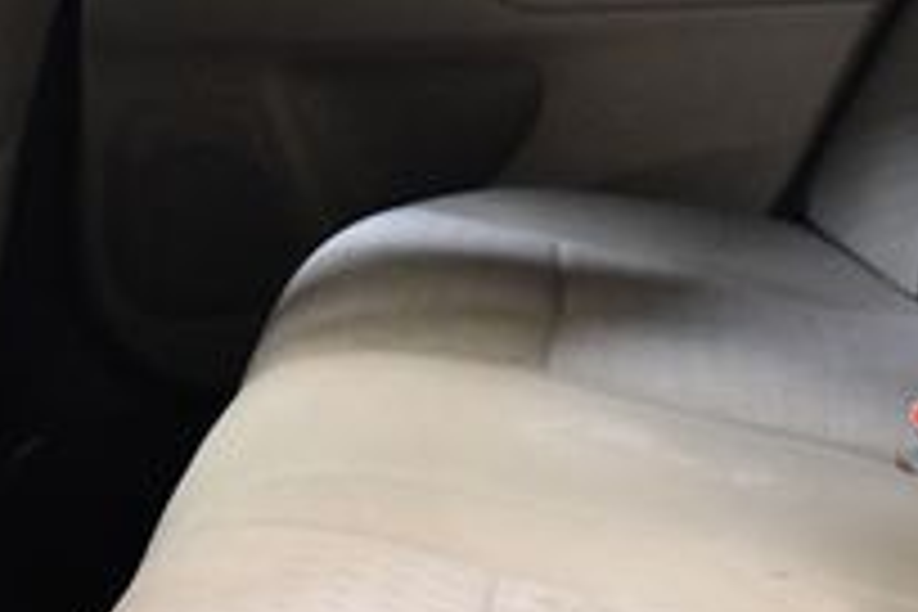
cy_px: 162
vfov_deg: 12.1
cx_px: 392
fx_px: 2881
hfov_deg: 18.1
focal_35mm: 113
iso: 3200
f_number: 3.5
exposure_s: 1/100
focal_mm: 18
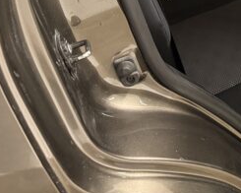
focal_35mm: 76
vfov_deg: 18.7
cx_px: 352
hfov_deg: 21.4
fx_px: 542
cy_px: -59
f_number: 1.78
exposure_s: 1/33
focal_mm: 6.76
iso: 1000
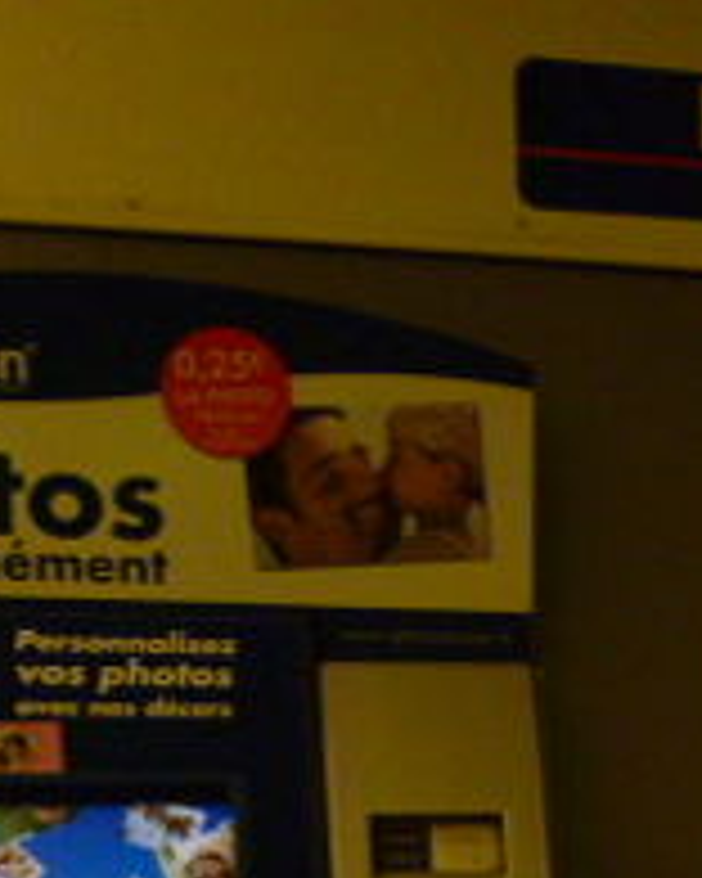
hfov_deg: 18.8
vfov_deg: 22.3
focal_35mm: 78
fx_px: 2026
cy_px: 1092
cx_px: 783
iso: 320
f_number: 2.2
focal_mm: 4.3
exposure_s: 1/60
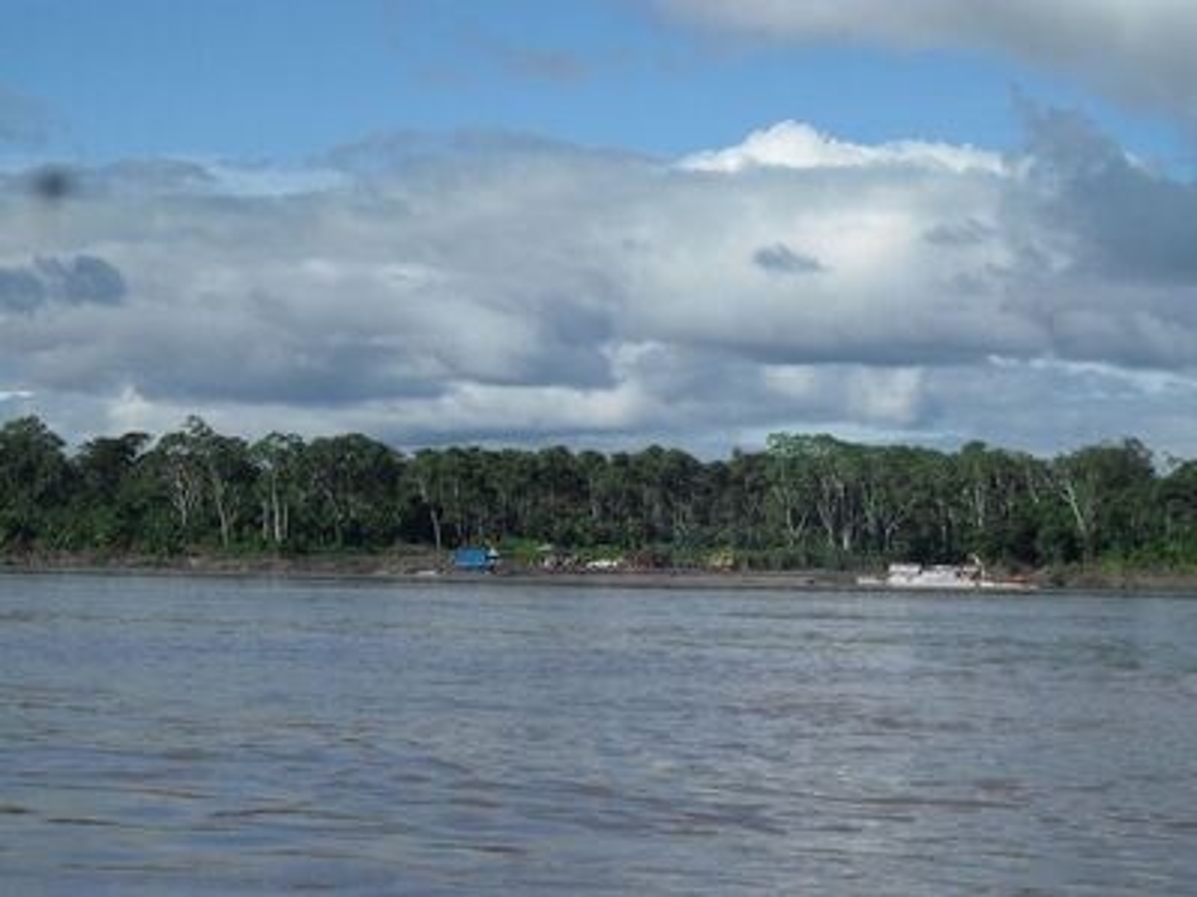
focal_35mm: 92
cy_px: 448
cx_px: 598
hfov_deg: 21.3
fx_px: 3181
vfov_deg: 16.1
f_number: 12.8
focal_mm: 15.3
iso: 80
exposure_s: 1/180
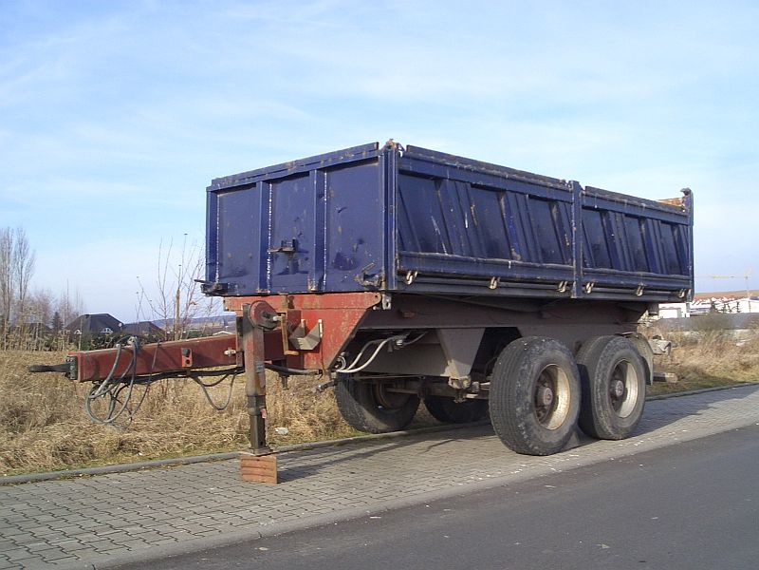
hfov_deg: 51.4
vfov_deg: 39.7
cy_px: 285
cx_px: 380
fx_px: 789
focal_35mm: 36
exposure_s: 1/250
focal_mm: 4.8
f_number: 4
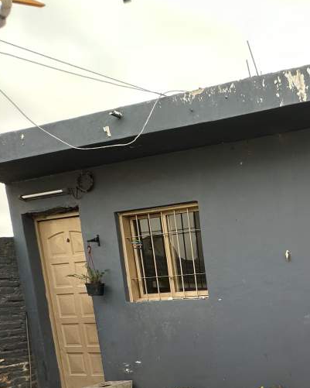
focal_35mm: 33
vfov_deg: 49.4
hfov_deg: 33.2
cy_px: 335
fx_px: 378
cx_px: 400
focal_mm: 2.22
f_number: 2.2
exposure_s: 1/115
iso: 40
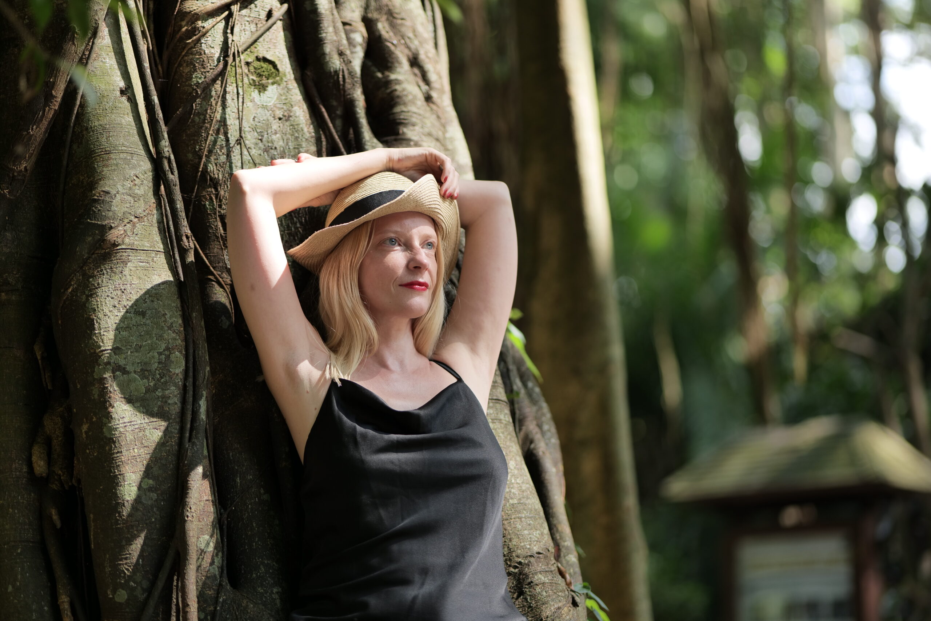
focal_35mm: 85
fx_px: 2198
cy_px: 310
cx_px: 466
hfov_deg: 23.9
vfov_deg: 16.1
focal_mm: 85
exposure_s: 1/320
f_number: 1.8
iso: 100
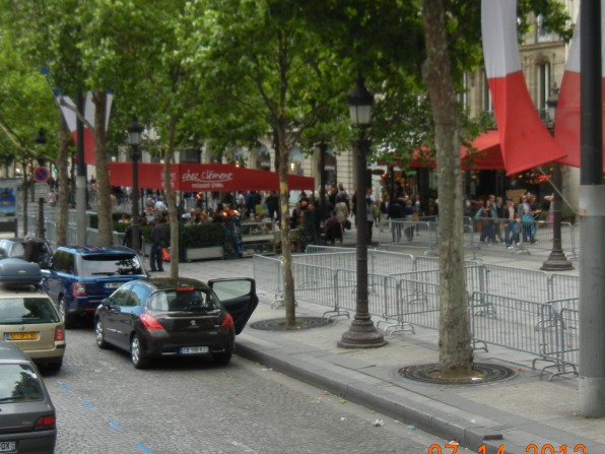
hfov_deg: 28.9
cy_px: 148
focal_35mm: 67
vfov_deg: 21.8
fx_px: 1171
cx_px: 227
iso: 160
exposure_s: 1/300
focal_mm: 7.1
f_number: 3.7
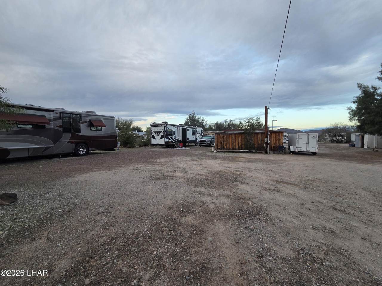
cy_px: 143
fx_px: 143
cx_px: 191
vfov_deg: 89.9
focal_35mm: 13
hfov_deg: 106.2
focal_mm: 2.2
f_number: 2.2
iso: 64
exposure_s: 1/120
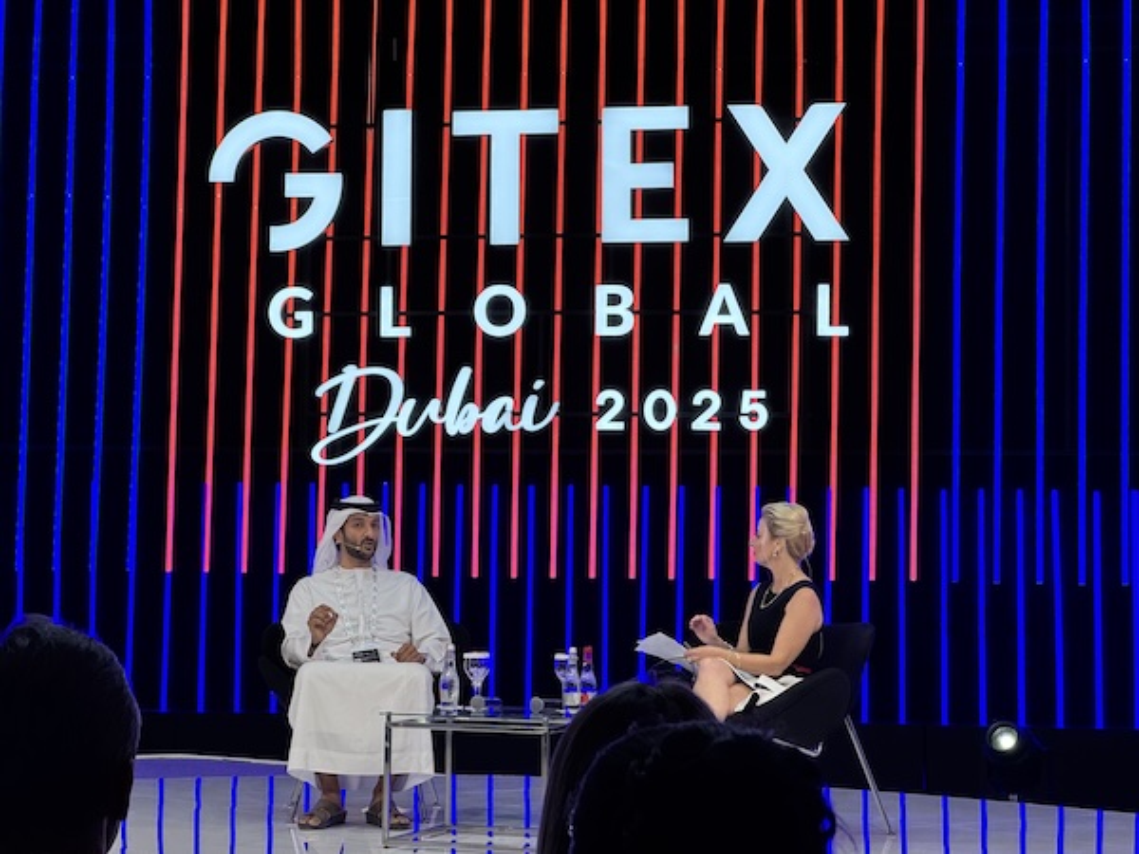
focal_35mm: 77
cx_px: 570
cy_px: 427
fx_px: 2534
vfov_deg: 19.1
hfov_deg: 25.3
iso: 100
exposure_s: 1/99
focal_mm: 9
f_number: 2.8
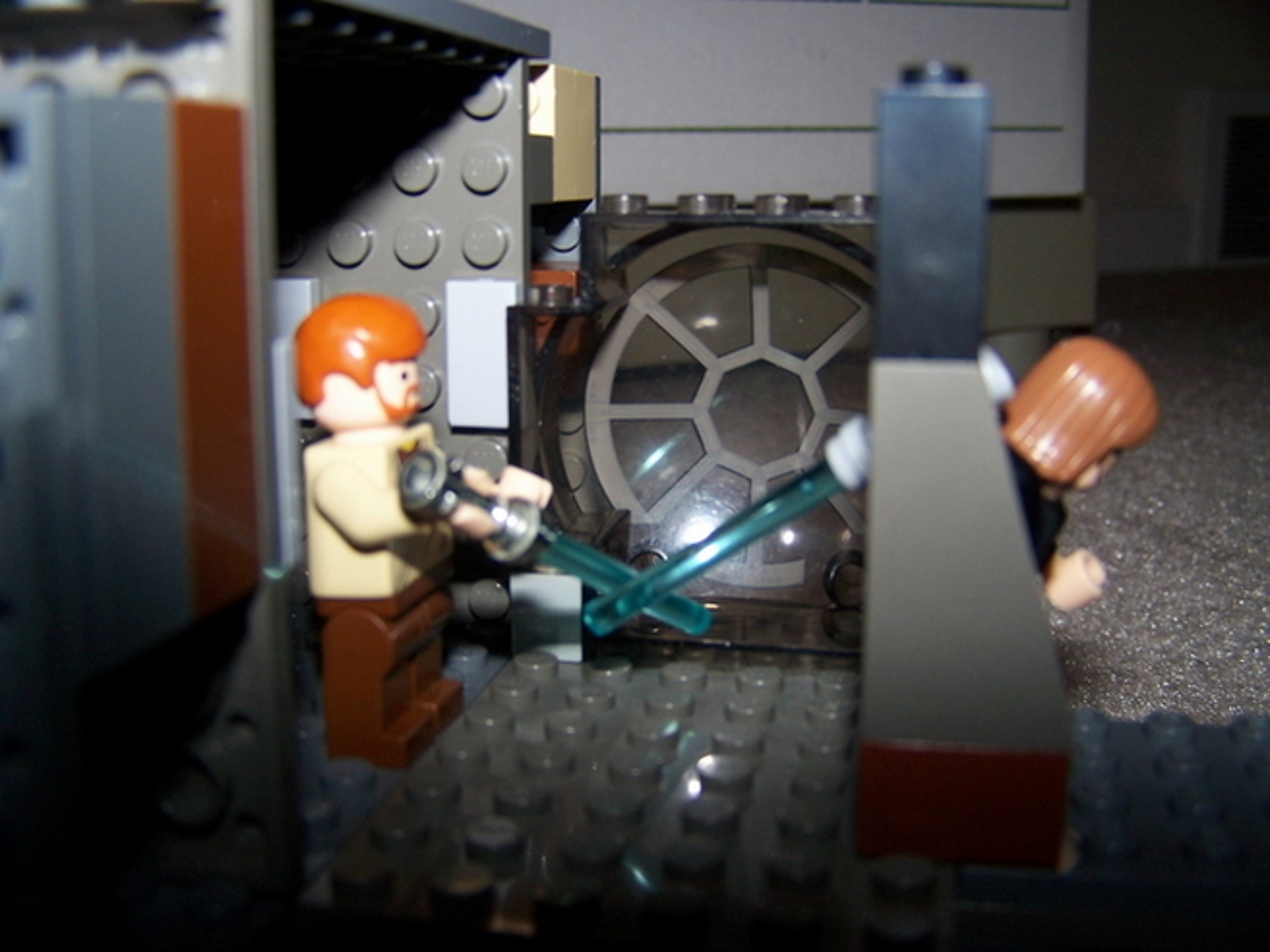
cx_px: 635
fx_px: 1394
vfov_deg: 37.7
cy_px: 476
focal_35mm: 38
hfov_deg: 49.0
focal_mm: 6.3
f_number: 2.8
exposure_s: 1/60
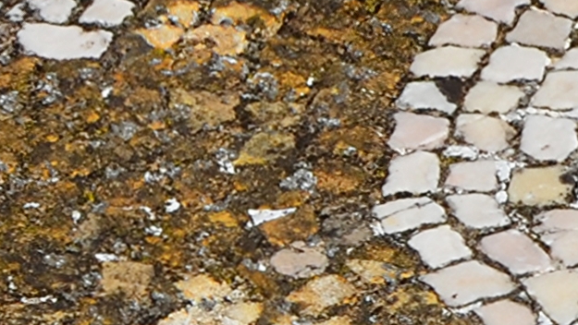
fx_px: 12357
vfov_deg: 1.5
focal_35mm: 806
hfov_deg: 2.7
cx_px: 808
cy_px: 699
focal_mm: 66
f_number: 10
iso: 100
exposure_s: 1/400
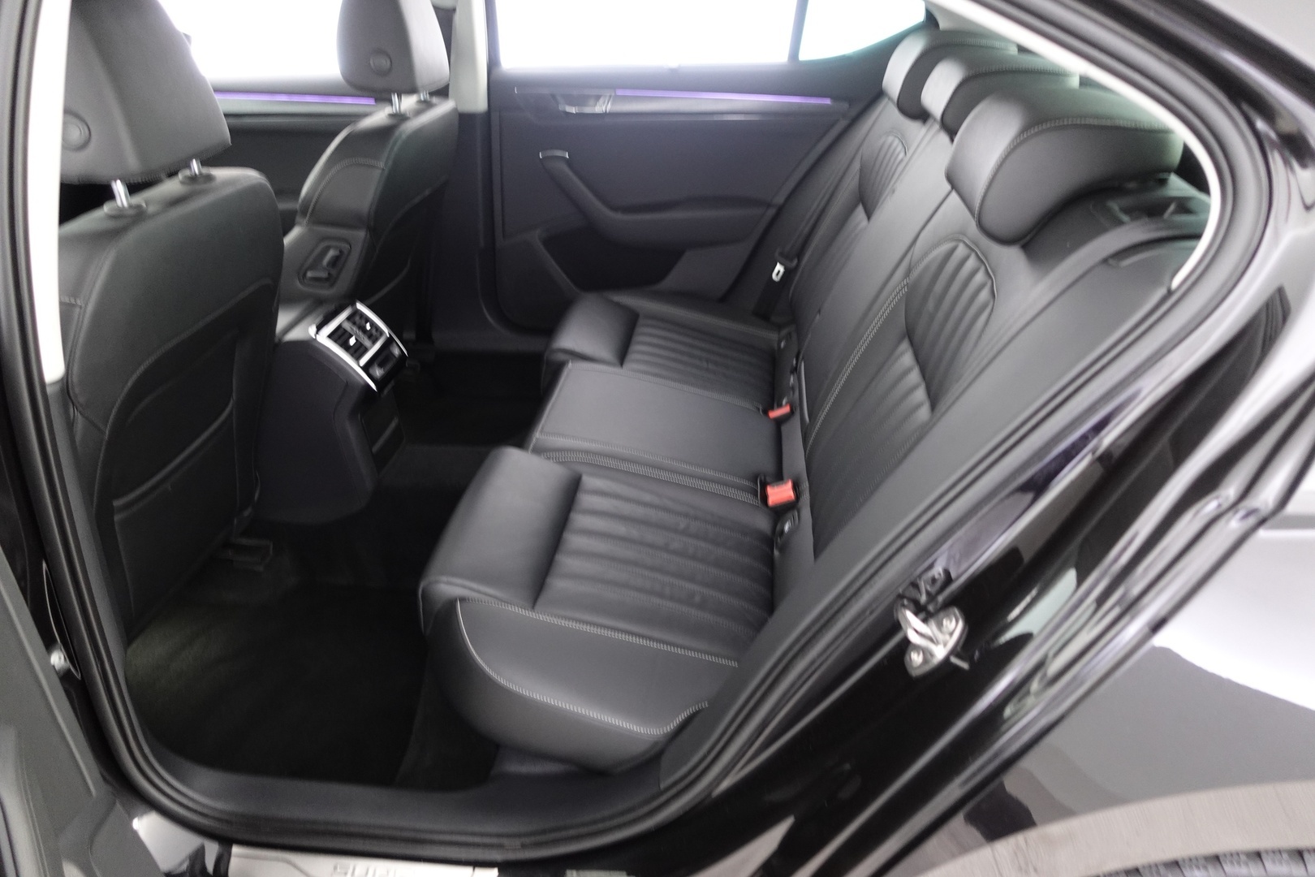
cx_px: 658
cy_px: 438
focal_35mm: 24
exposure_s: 1/10
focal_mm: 9.4
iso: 800
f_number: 1.8
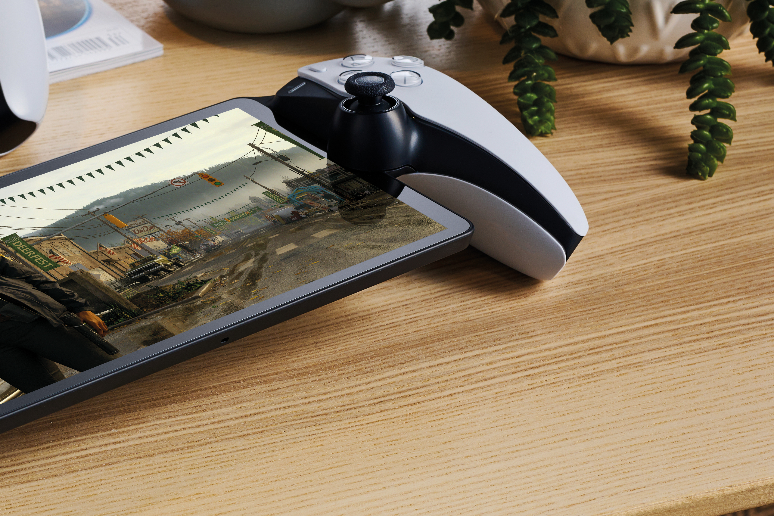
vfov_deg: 12.0
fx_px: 2451
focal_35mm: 114
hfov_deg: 17.6
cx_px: 30
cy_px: 338
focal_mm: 50
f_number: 13
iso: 100
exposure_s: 1/160
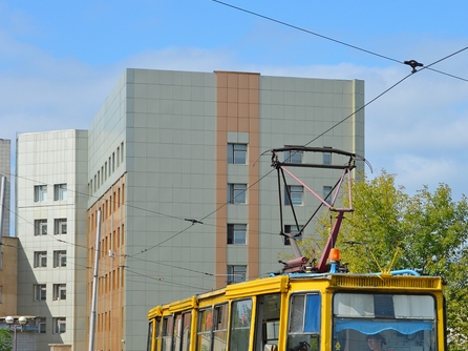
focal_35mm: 106
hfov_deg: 18.4
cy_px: 253
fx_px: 1432
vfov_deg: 13.9
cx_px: 350
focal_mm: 32
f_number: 8
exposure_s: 1/250
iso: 100
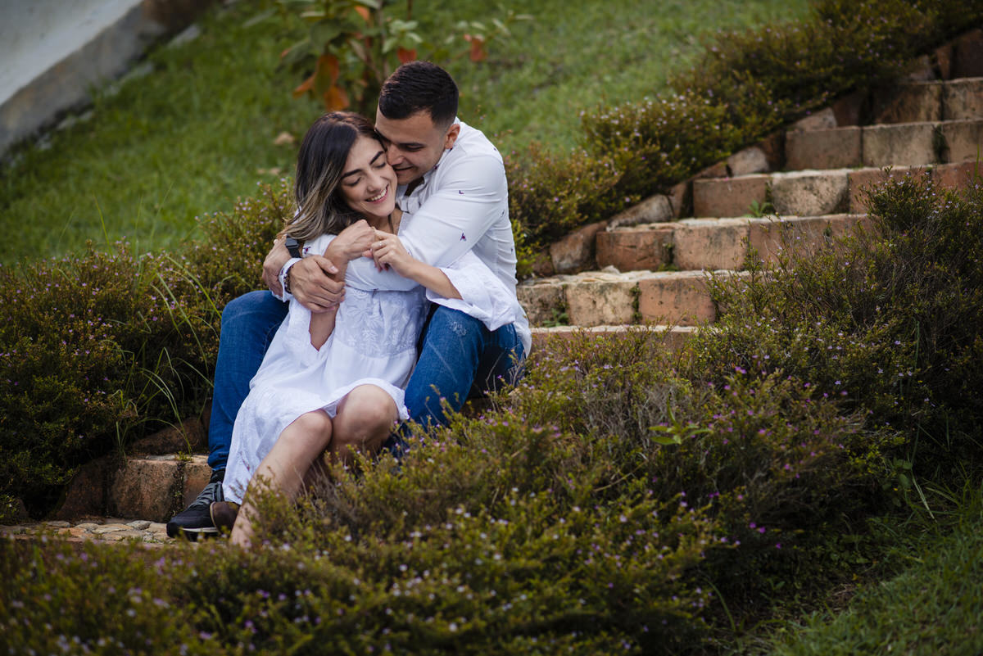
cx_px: 492
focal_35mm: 85
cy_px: 328
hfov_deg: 23.9
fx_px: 2322
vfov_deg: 16.1
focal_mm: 85
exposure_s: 1/2500
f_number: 2.5
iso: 100
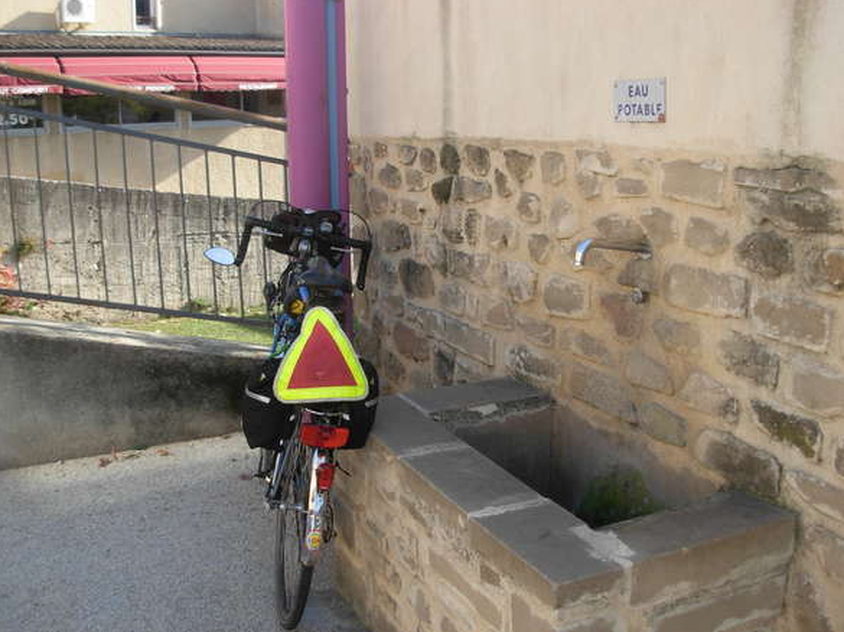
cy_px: 309
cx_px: 428
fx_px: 950
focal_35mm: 39
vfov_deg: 36.8
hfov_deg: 47.9
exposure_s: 1/322
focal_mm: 6.3
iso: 79
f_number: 2.9
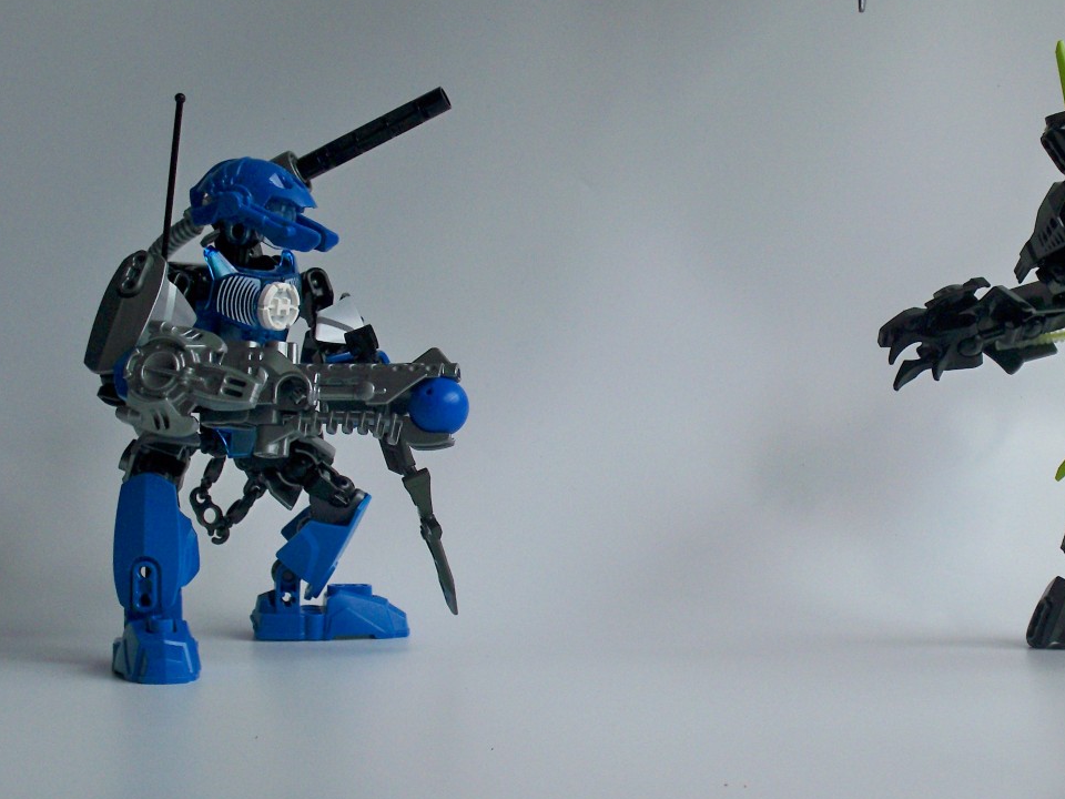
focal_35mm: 66
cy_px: 365
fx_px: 2031
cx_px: 762
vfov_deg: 22.2
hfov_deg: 29.1
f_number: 3.5
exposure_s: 1/320
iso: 100
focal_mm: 7.8
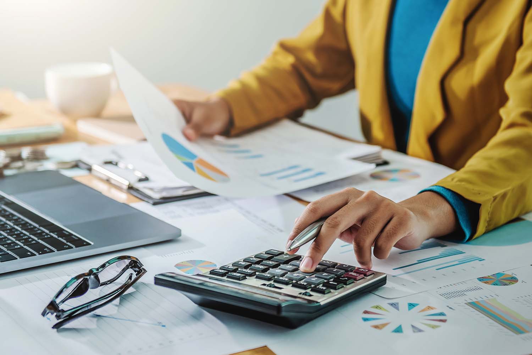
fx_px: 1153
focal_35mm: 78
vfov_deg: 17.5
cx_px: 266
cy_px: 178
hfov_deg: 26.0
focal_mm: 52
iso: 100
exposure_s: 1/100
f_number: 3.2
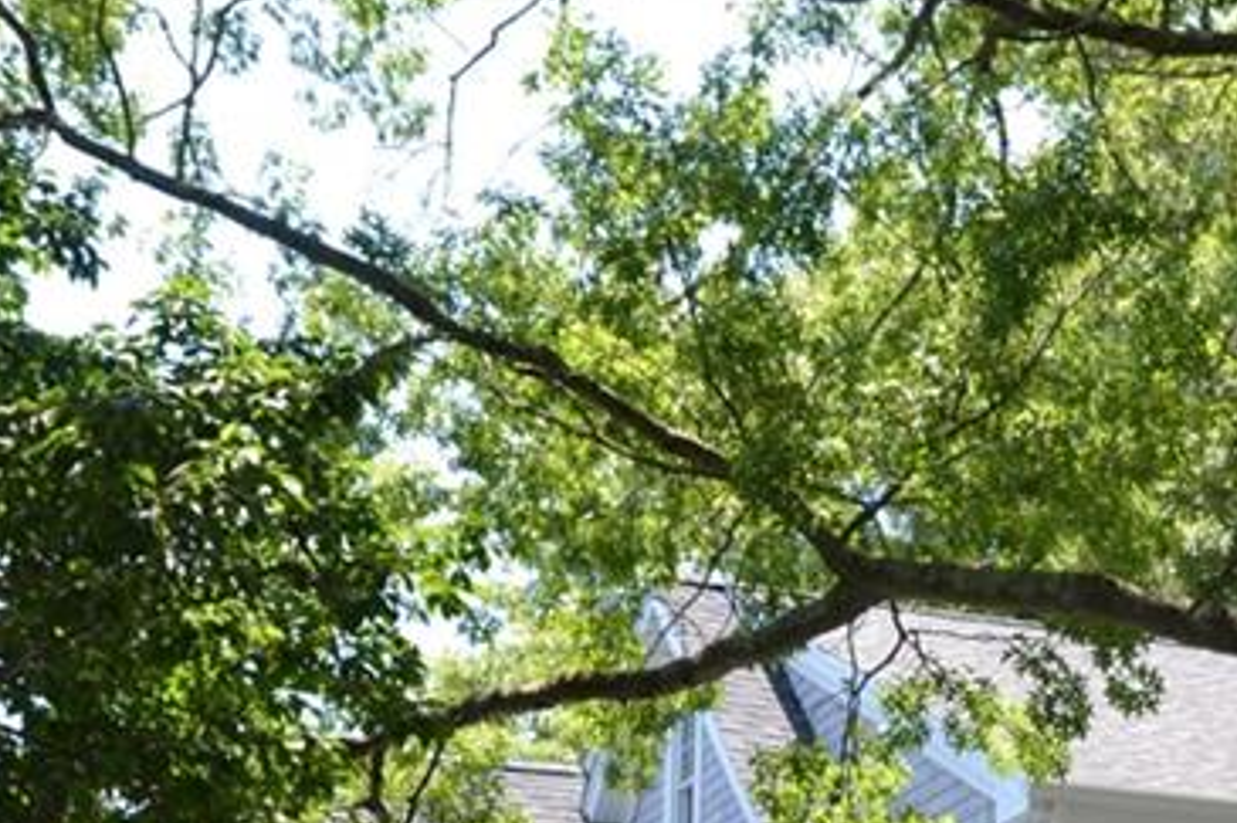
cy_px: 806
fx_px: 3469
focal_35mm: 101
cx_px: 1078
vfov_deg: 13.4
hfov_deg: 19.9
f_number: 5.6
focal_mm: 24
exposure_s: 1/125
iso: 100
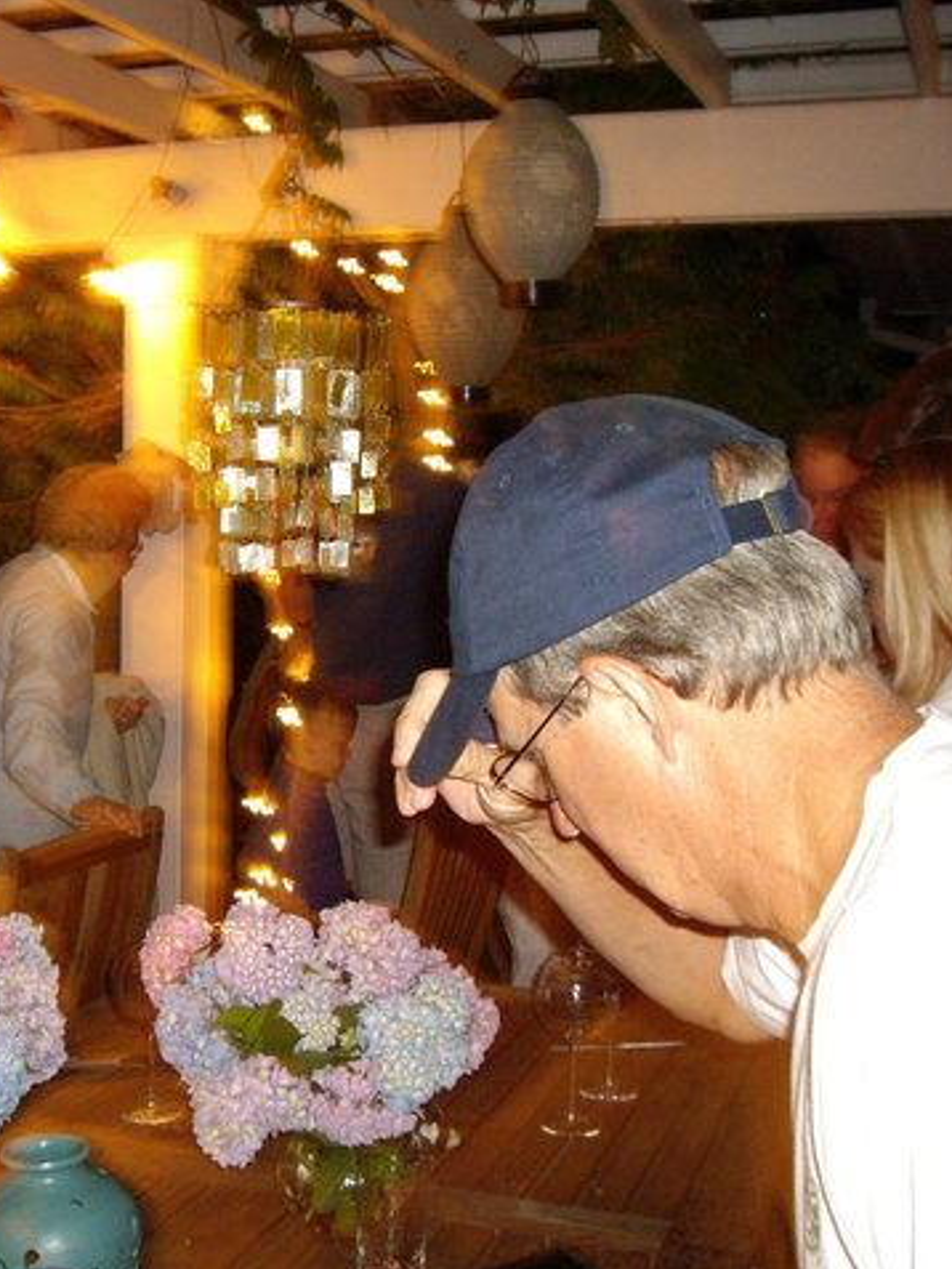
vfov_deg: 37.5
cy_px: 636
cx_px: 176
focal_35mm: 51
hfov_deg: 27.9
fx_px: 1869
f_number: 2.7
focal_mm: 6.2
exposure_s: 1/2
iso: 200
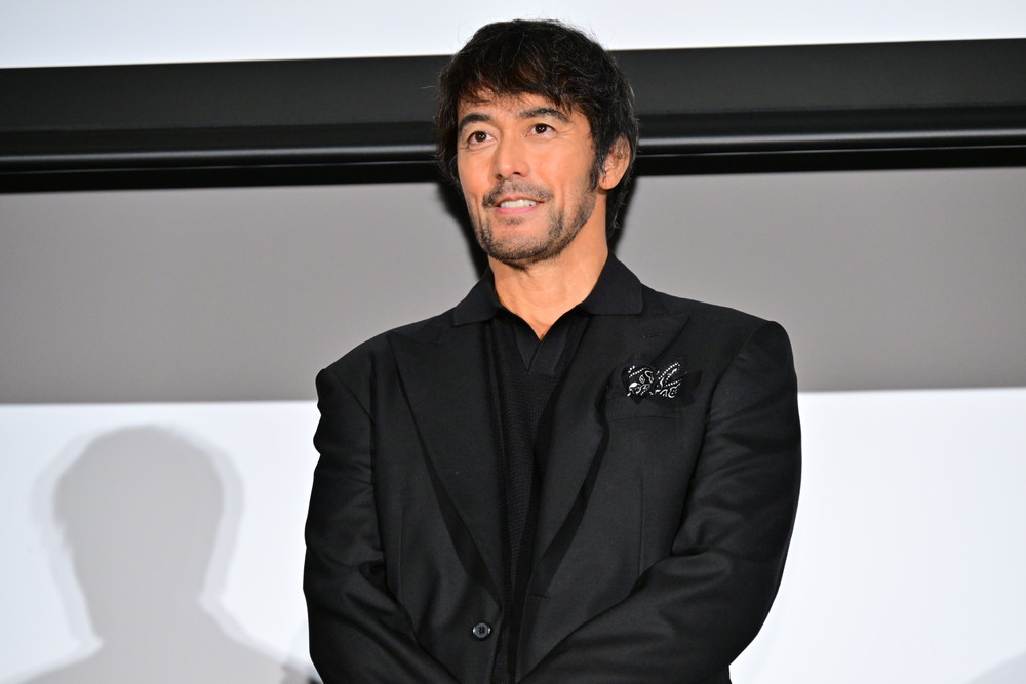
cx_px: 513
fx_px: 4560
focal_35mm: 160
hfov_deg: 12.8
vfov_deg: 8.6
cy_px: 342
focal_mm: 160
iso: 3200
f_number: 6.3
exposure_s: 1/200
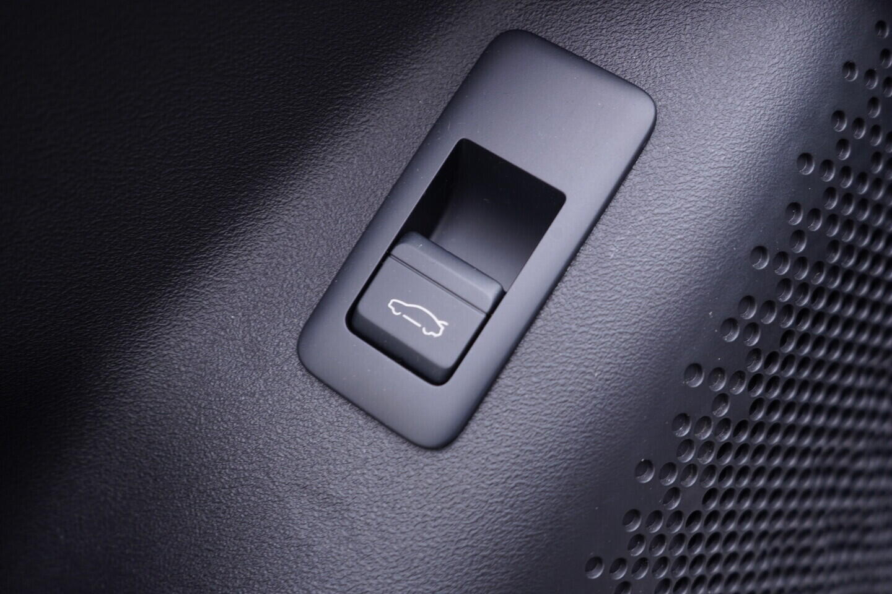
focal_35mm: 36
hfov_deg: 53.1
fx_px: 892
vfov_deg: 36.9
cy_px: 297
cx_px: 446
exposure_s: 1/40
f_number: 2.8
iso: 250
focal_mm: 24
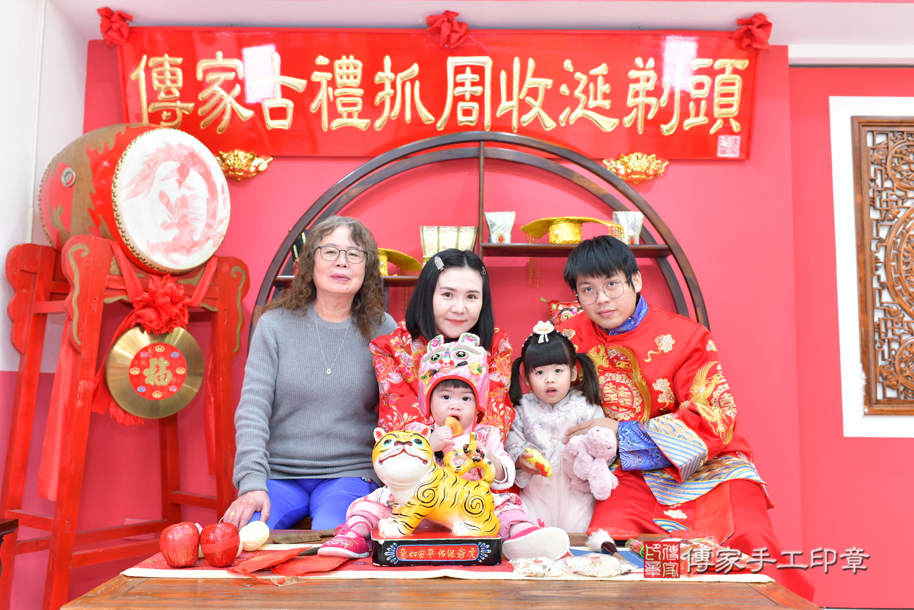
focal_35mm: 35
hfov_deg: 54.4
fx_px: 889
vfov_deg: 37.9
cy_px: 305
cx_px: 457
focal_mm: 35
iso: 800
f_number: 4.5
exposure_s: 1/200
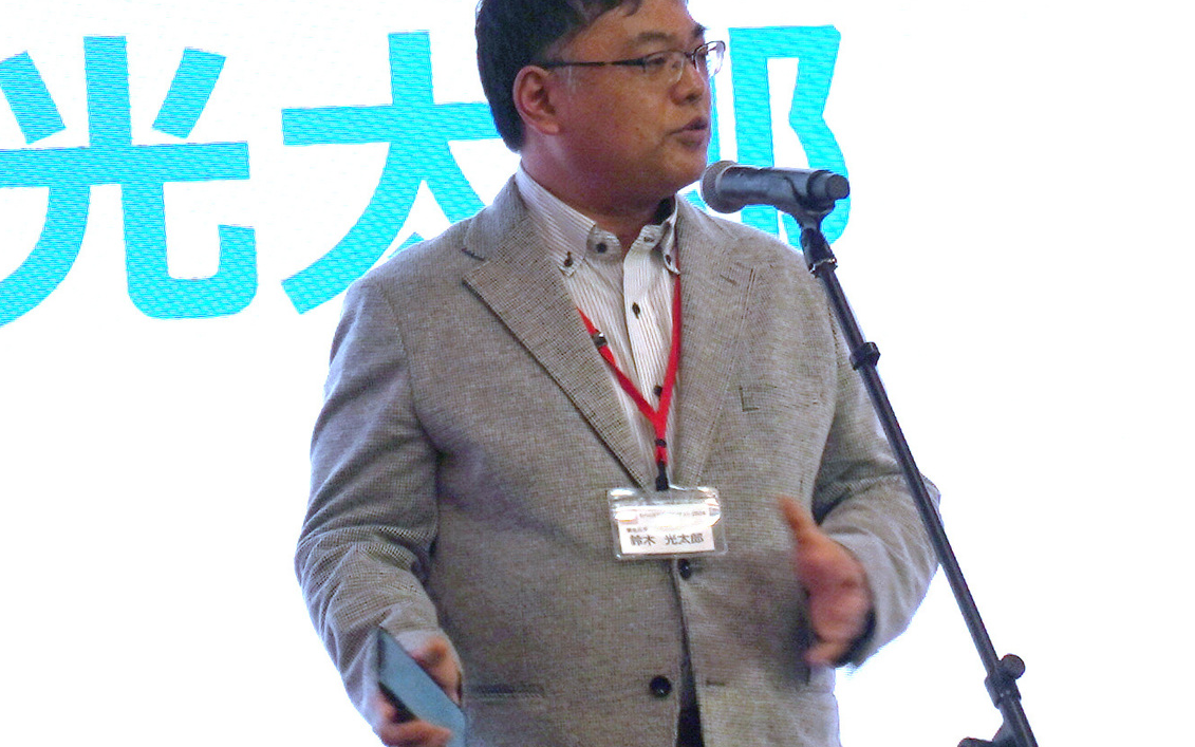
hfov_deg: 37.8
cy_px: 332
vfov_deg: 24.2
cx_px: 589
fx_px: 1744
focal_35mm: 54
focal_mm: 33
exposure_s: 1/80
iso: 100
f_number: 5
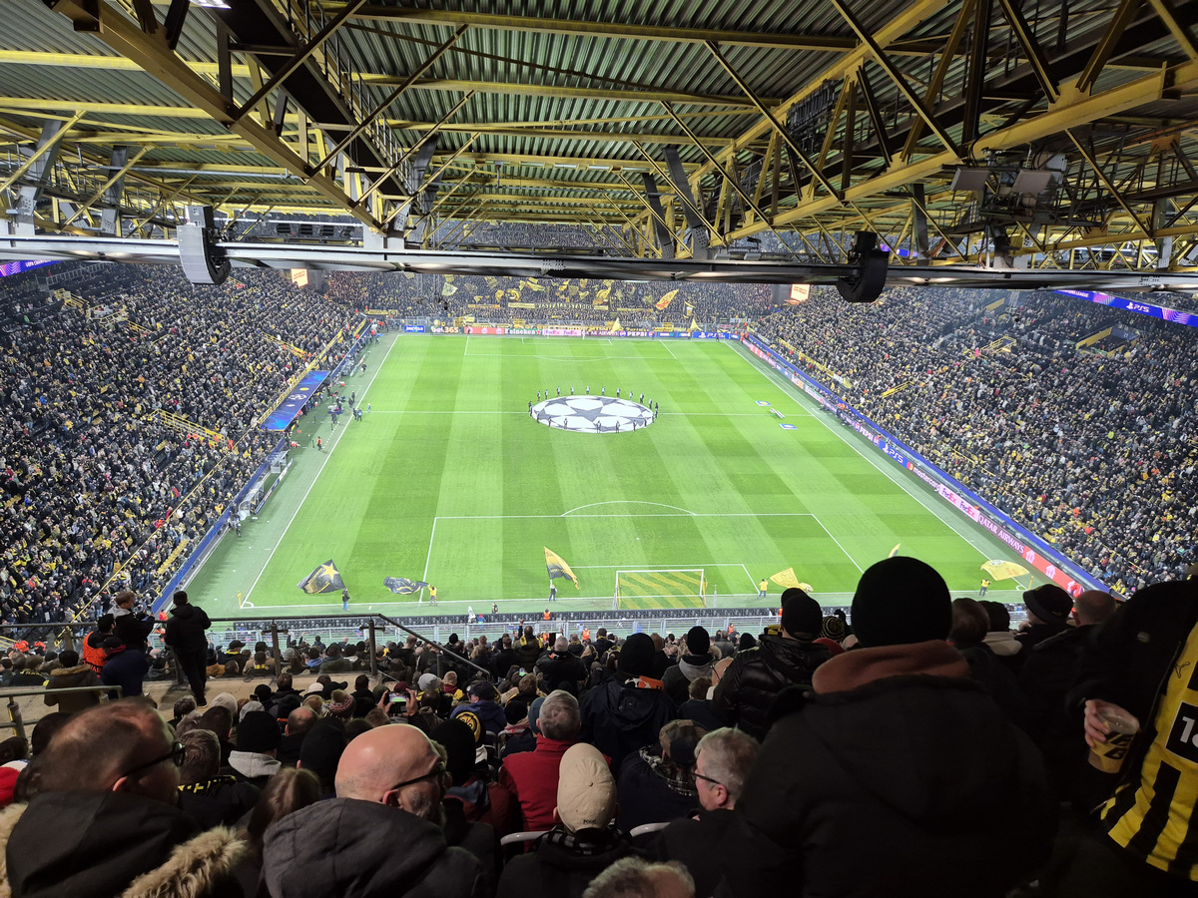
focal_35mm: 23
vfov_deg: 58.9
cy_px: 449
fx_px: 796
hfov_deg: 73.9
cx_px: 599
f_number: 1.8
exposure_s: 1/100
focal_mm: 5.4
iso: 160
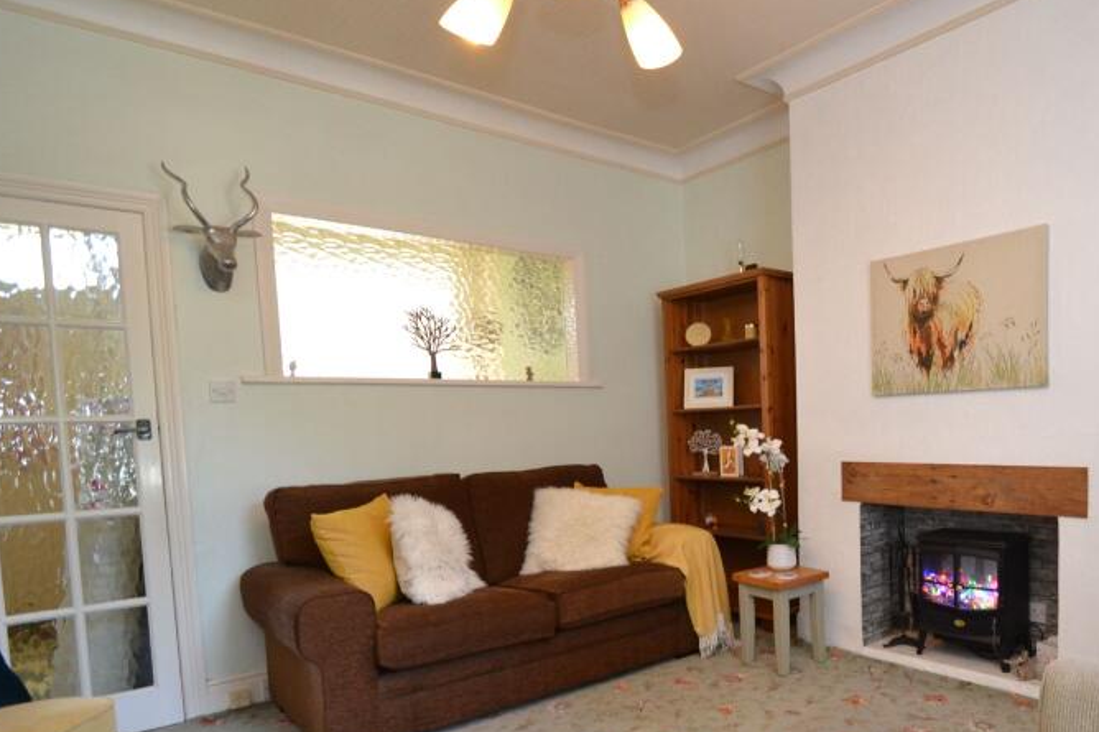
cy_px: 471
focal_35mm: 23
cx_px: 765
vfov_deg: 54.3
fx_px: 702
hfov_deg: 72.9
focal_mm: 10
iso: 800
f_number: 3.5
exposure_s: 1/60
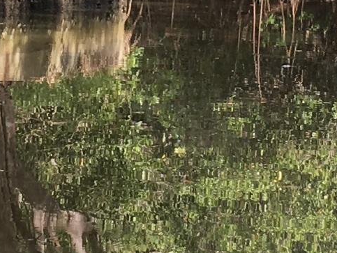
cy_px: -69
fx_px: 1754
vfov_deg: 8.2
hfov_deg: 11.0
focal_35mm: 180
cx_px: 99
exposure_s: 1/265
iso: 25
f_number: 2.2
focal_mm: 4.15
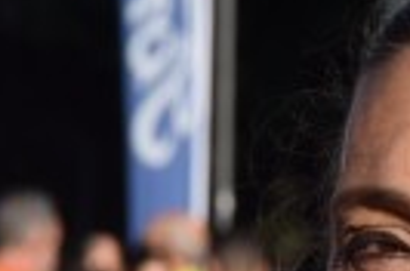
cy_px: 370
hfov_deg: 3.0
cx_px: 601
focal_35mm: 679
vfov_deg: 2.0
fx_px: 7715
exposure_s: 1/800
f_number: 10
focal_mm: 100
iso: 320
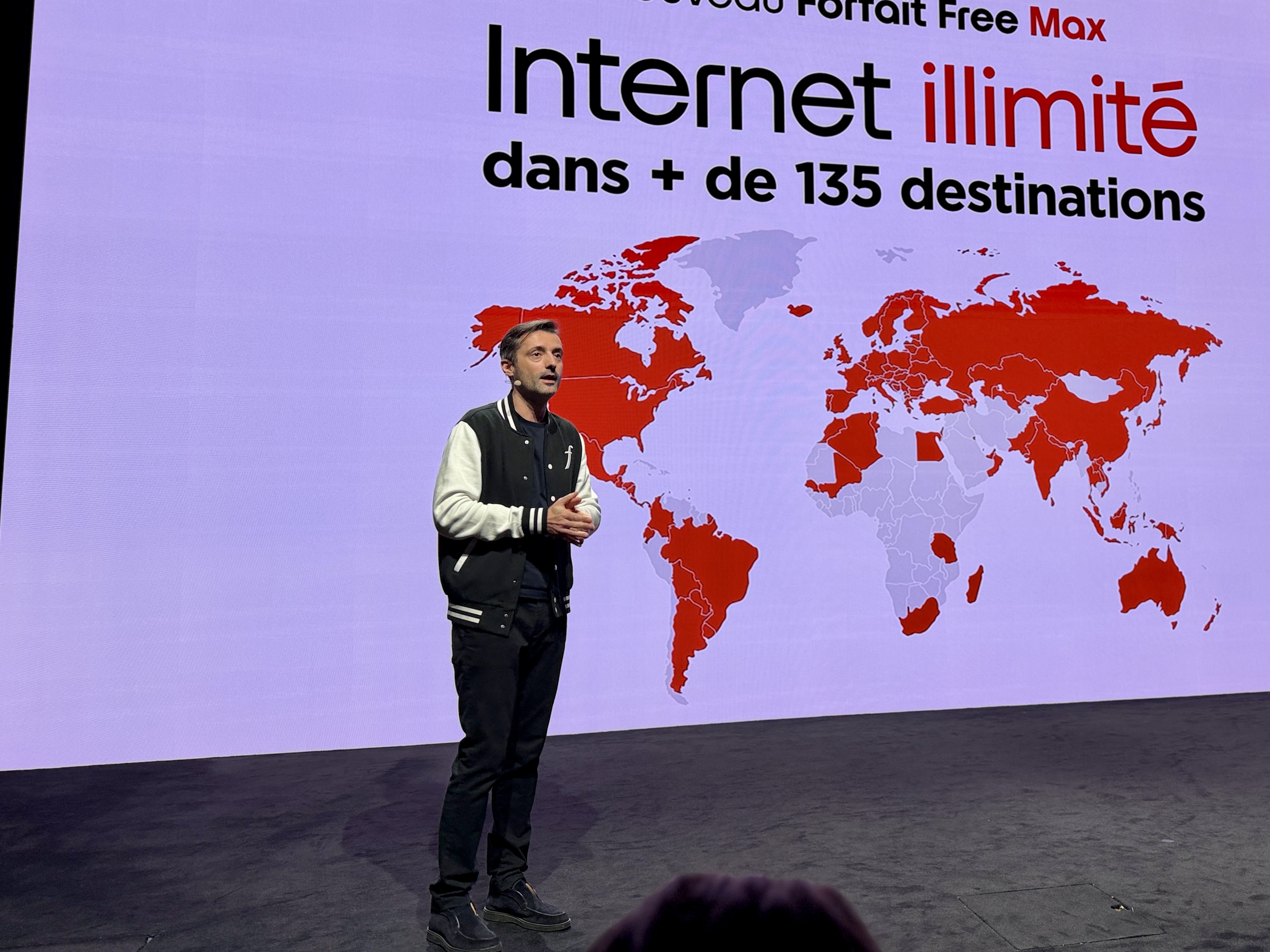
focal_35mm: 32
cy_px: 348
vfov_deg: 43.8
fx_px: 1174
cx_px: 809
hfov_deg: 56.0
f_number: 1.78
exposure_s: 1/114
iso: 100
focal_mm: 6.76
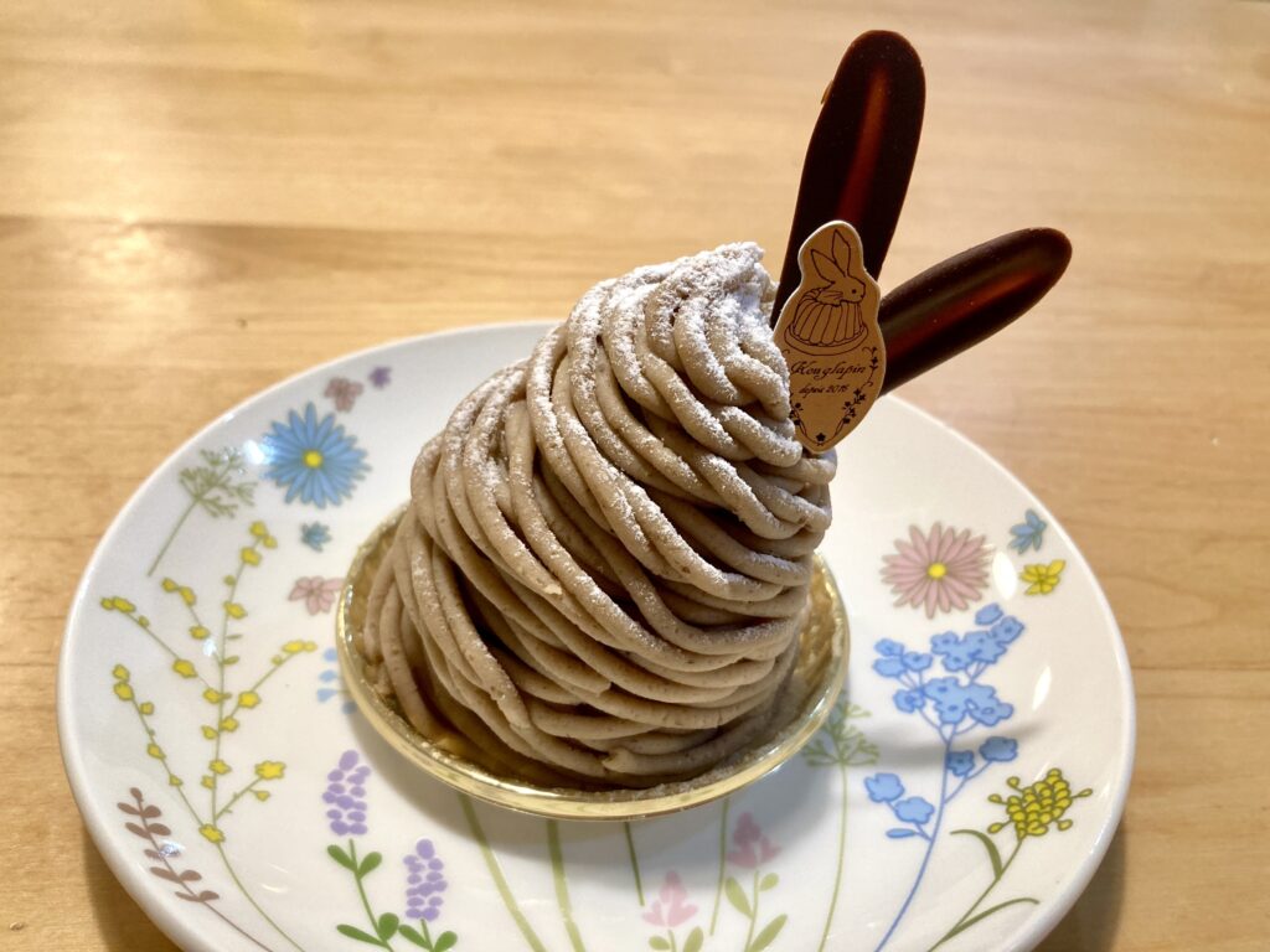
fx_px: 1027
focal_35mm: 28
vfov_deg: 49.7
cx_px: 635
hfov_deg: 63.4
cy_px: 476
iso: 200
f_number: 1.8
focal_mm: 3.99
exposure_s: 1/60
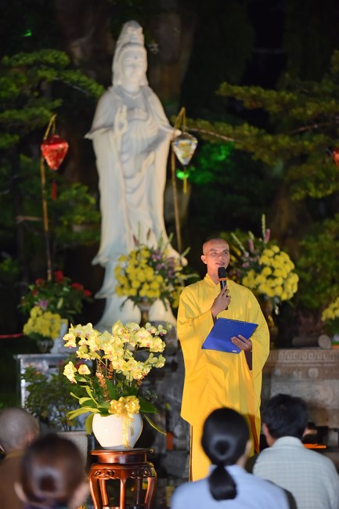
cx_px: 170
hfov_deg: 11.0
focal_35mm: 125
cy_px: 254
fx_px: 1766
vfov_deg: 16.4
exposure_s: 1/200
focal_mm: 125
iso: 1600
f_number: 2.8
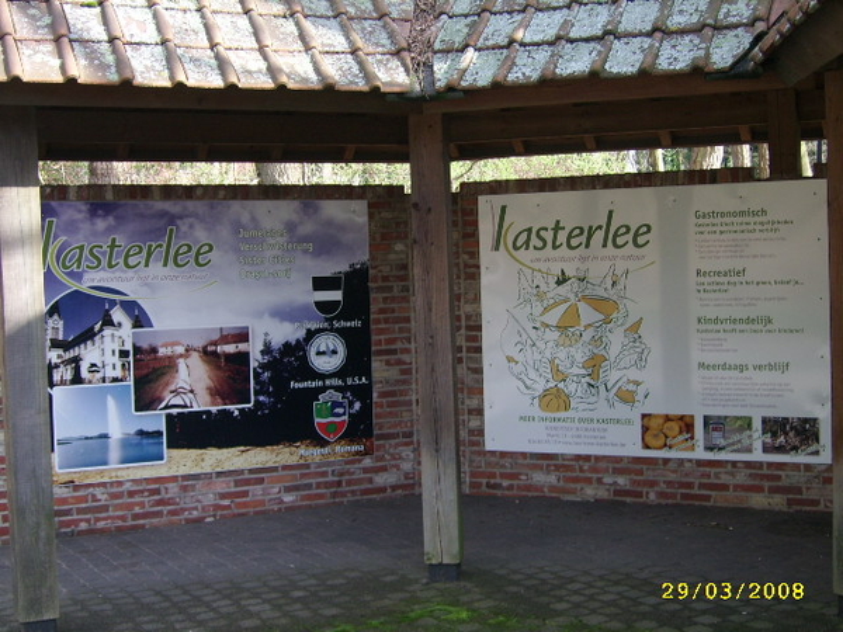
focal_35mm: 55
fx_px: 1339
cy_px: 316
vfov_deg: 26.6
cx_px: 422
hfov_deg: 34.9
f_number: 3.4
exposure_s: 1/136
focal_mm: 9.16
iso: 100
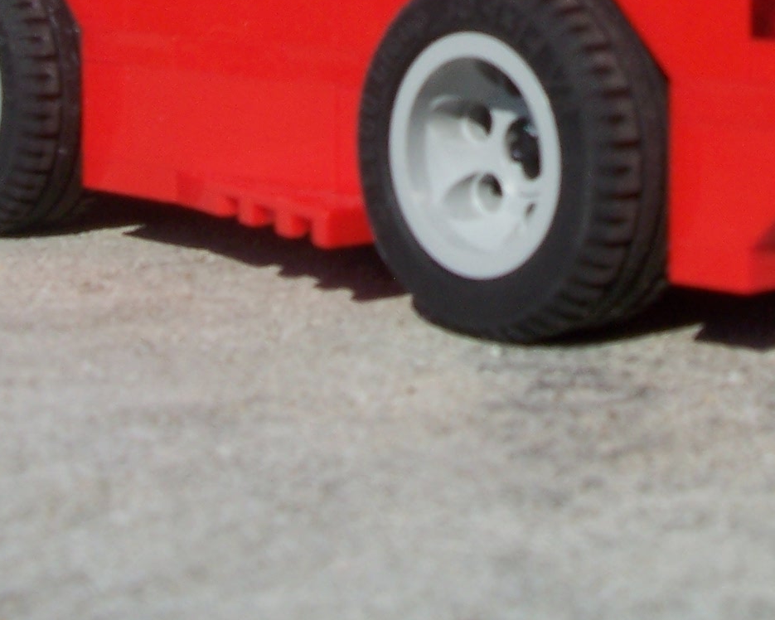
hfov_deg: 18.8
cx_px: 603
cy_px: -75
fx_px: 2317
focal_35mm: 101
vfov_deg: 14.8
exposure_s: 1/500
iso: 80
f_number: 5.6
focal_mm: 7.2
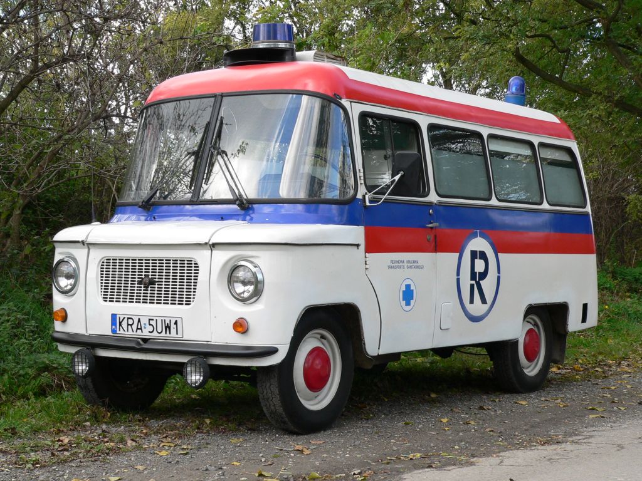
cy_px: 240
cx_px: 321
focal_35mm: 63
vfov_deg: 23.3
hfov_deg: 30.7
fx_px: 1168
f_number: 4
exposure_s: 1/125
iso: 100
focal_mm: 10.5
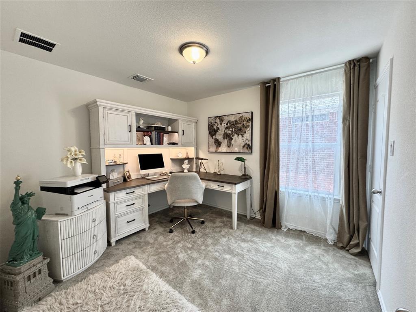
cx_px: 208
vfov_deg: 85.7
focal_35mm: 14
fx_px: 168
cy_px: 156
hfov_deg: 102.1
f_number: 2.2
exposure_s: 1/120
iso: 250
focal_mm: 2.22
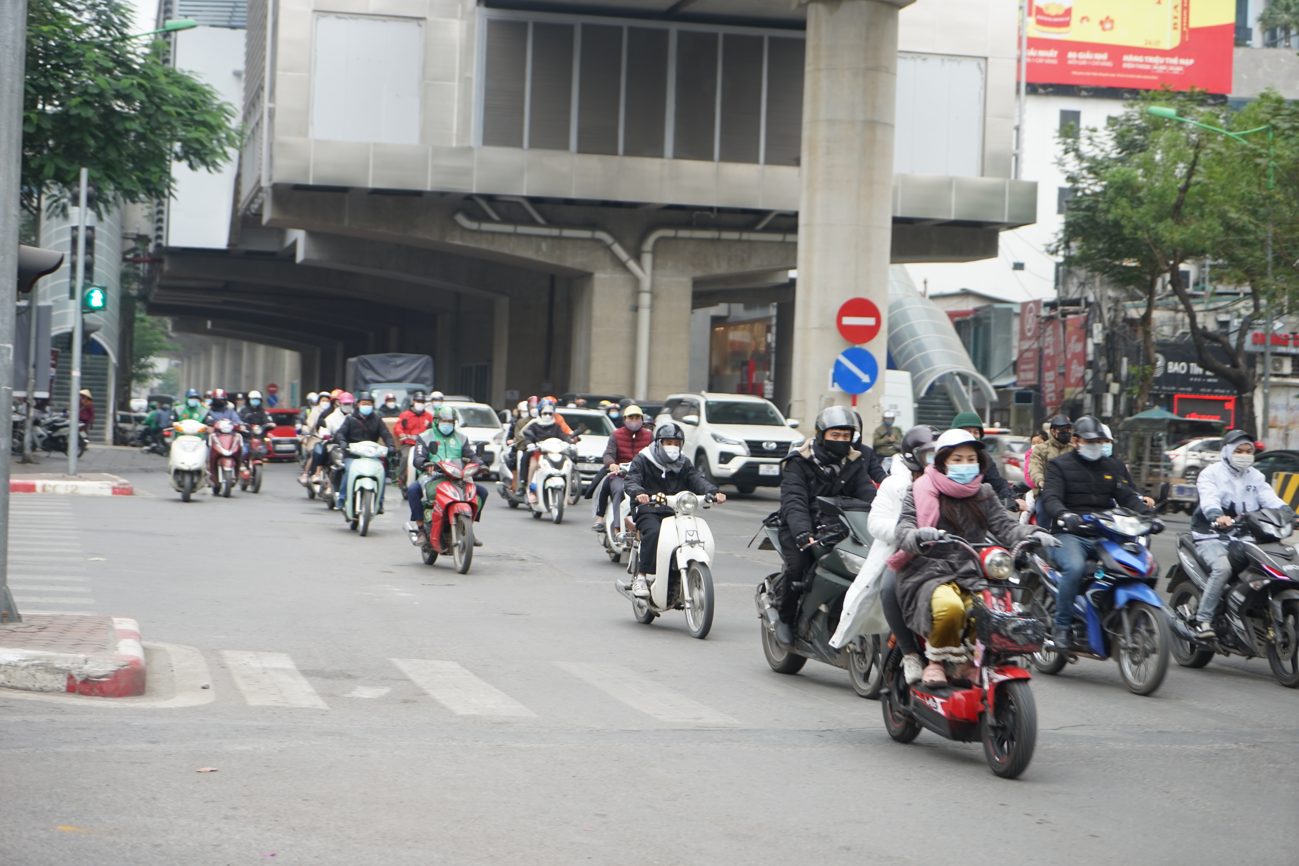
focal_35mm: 70
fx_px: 2526
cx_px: 650
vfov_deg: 19.5
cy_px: 433
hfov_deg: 28.8
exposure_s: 1/80
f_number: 4
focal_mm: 70
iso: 100
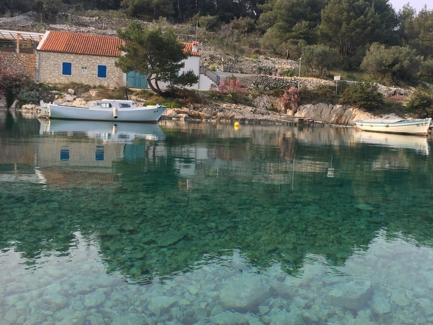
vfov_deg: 40.6
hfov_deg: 52.3
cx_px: 256
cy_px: 143
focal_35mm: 35
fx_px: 438
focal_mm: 4.15
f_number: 2.2
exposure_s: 1/437
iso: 25
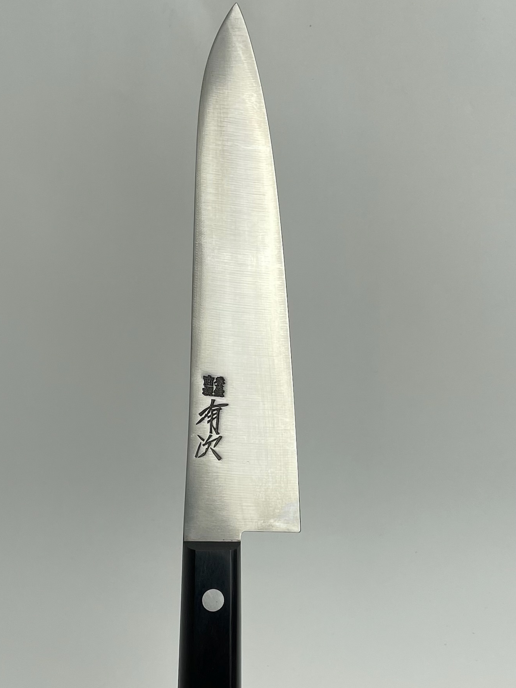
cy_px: 331
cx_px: 219
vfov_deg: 59.9
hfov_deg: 46.6
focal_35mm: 30
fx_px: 596
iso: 32
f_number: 1.6
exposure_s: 1/471
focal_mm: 4.2
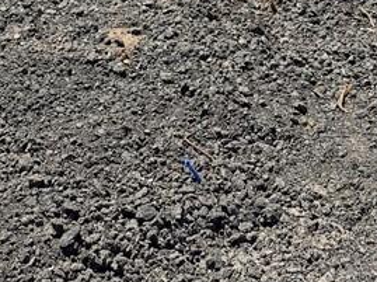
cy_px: -547
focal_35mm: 137
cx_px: 122
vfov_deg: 8.9
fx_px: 1490
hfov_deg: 14.4
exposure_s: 1/4434
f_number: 1.7
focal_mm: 6.3
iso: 80
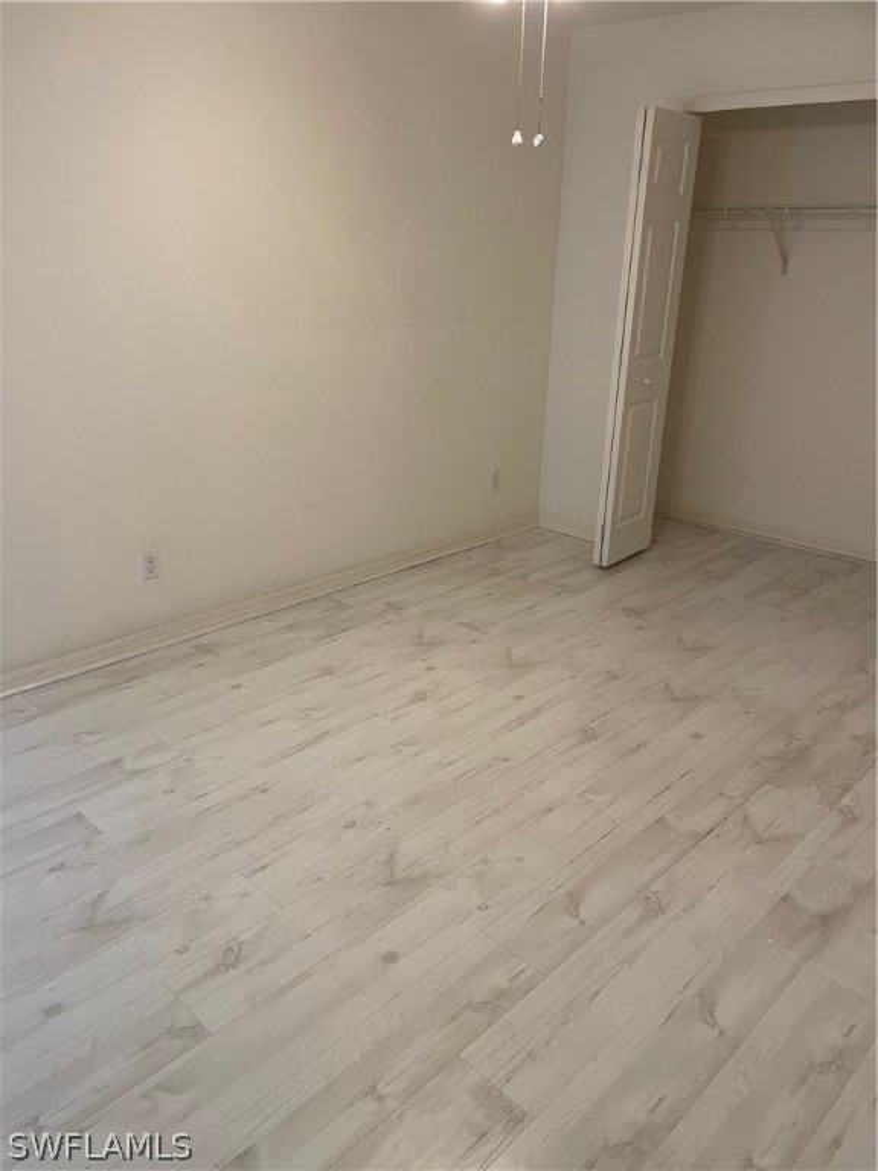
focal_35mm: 26
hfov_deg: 53.1
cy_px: 586
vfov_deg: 67.3
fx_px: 879
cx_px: 439
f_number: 1.6
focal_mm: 4.2
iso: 100
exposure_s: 1/60
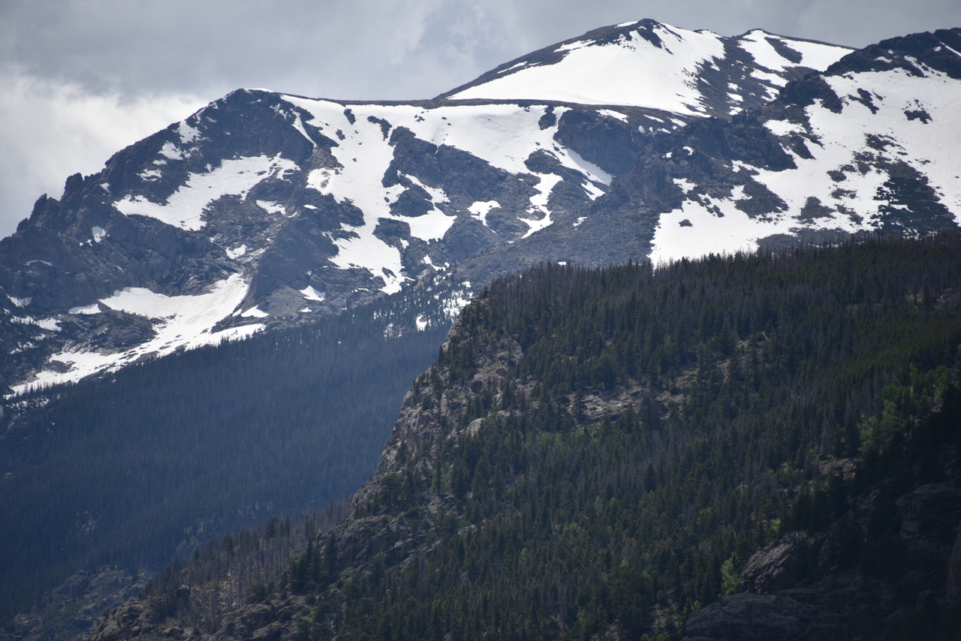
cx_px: 480
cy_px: 320
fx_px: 8010
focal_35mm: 300
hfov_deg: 6.9
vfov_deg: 4.6
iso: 100
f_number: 6.3
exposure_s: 1/640
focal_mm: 300
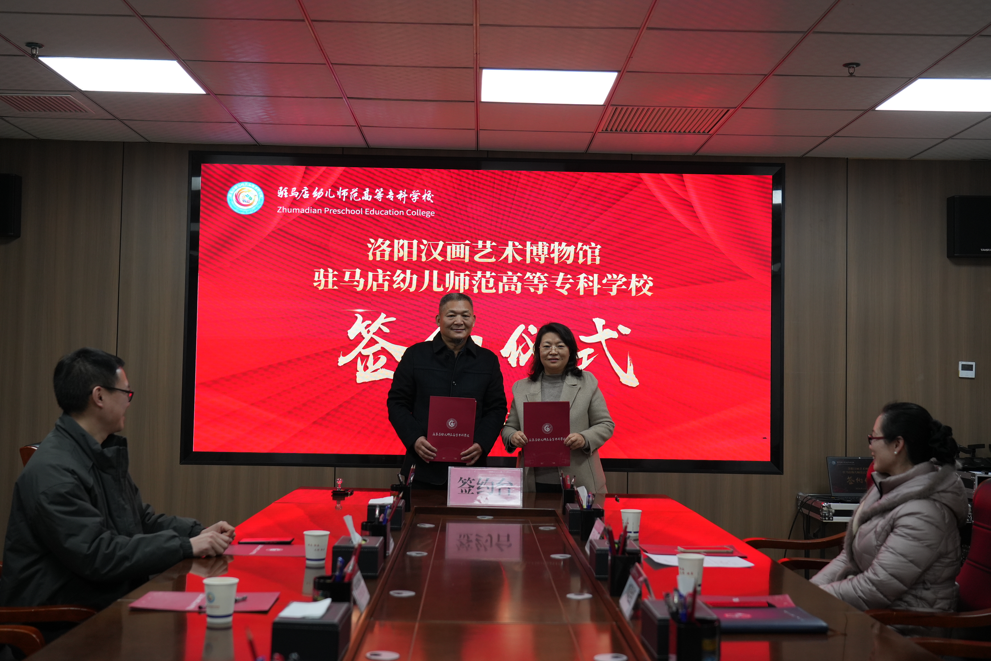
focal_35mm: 42
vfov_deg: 31.9
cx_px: 496
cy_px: 330
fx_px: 1156
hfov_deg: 46.4
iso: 1000
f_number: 4.5
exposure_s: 1/250
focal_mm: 42
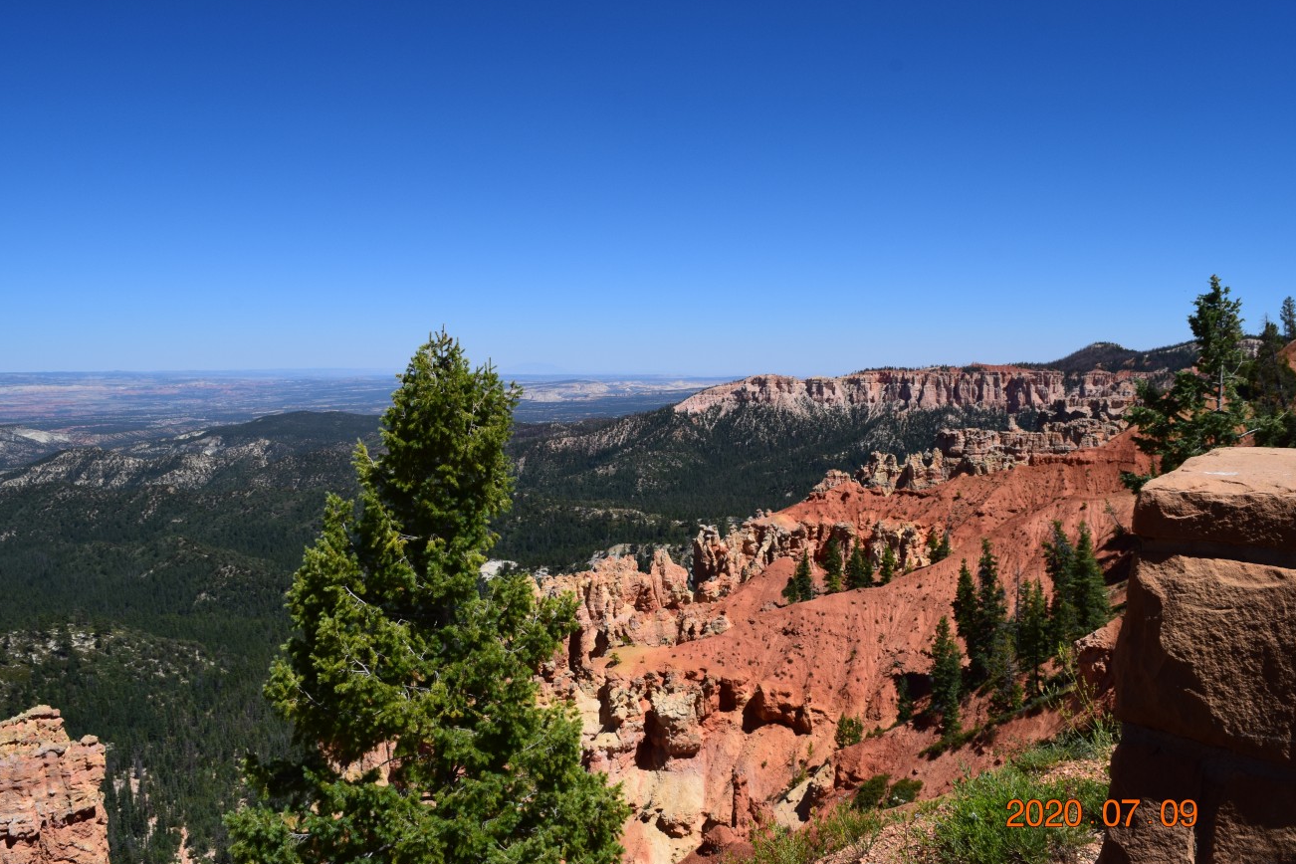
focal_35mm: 28
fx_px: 1008
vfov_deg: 46.4
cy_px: 433
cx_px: 653
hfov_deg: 65.5
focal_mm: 18
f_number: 11
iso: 320
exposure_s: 1/500
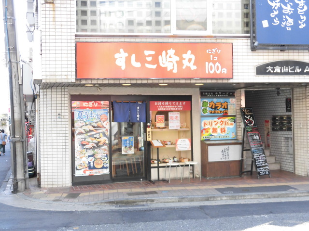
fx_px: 384
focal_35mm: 43
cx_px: 154
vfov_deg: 33.6
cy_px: 116
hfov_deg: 43.9
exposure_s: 1/60
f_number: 3.8
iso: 160
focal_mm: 7.72
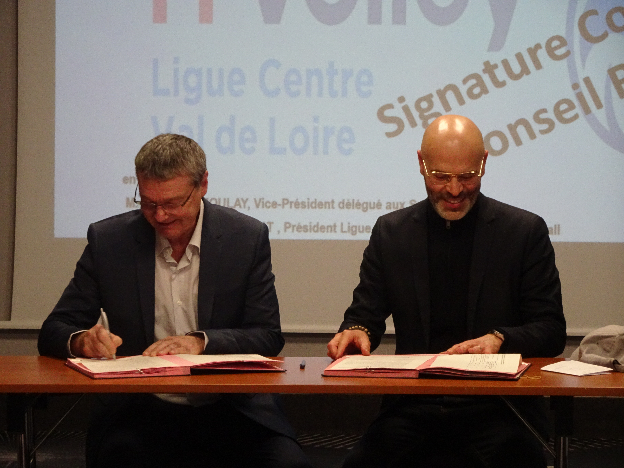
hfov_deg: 11.1
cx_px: 312
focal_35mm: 178
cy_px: 234
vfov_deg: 8.3
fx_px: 3209
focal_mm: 30.42
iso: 800
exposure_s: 1/40
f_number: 5.6
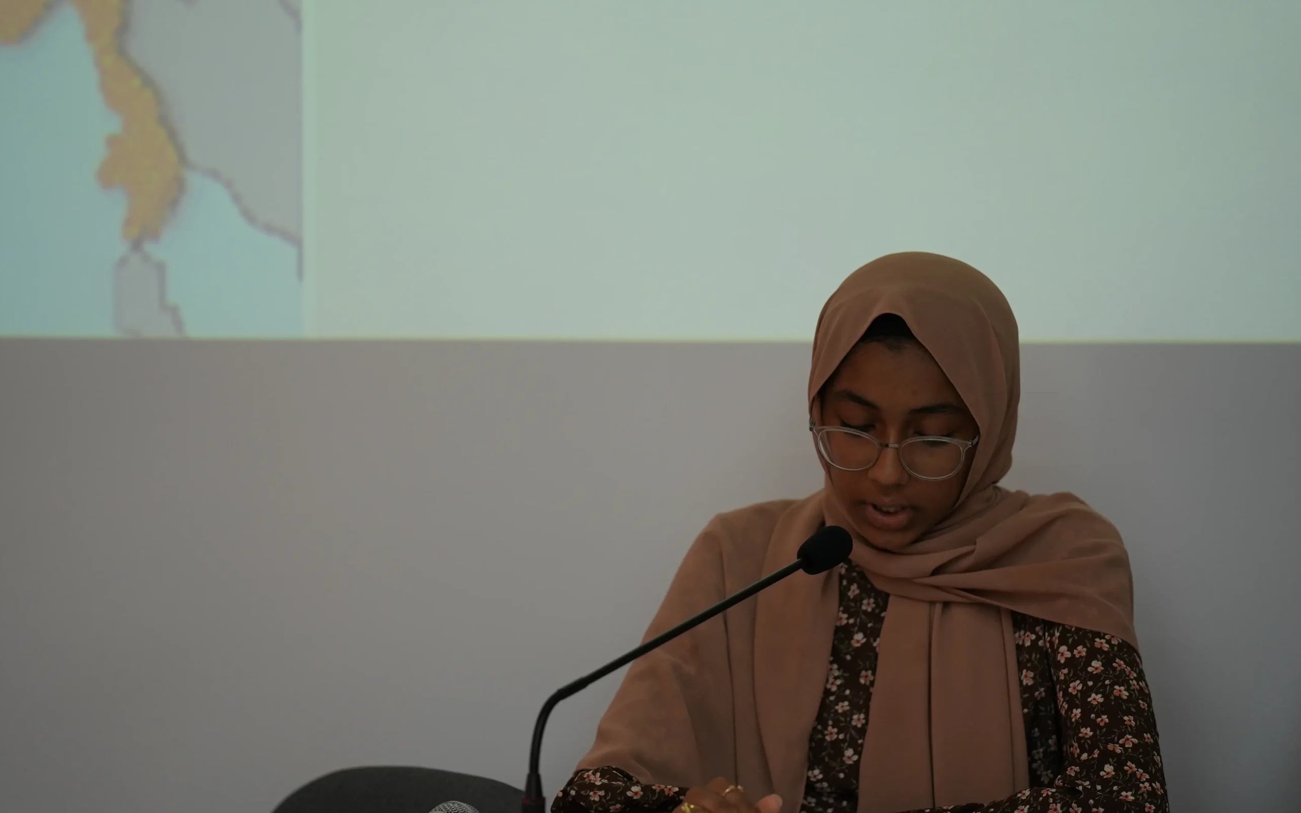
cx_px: 651
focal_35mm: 182
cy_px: 419
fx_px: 6454
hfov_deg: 11.5
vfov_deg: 7.2
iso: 640
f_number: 2.8
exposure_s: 1/400
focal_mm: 178
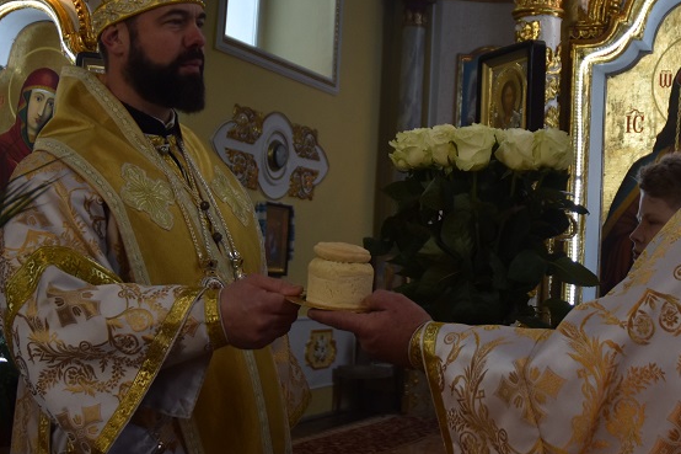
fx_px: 1154
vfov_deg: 22.2
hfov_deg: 32.8
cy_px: 169
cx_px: 411
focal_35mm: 61
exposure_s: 1/250
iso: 400
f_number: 3.5
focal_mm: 22
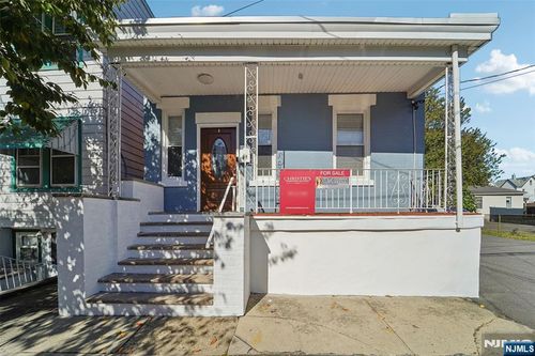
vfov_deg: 81.2
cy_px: 178
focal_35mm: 14
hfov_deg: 104.3
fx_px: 208
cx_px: 268
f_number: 8
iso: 400
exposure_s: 1/1250
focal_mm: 14
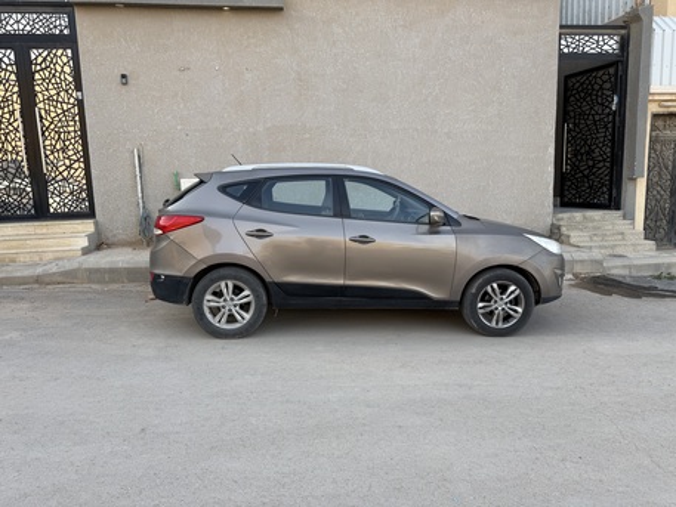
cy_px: 254
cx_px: 338
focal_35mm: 24
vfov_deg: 56.8
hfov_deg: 71.6
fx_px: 469
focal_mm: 6.76
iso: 80
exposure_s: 1/796
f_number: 1.78
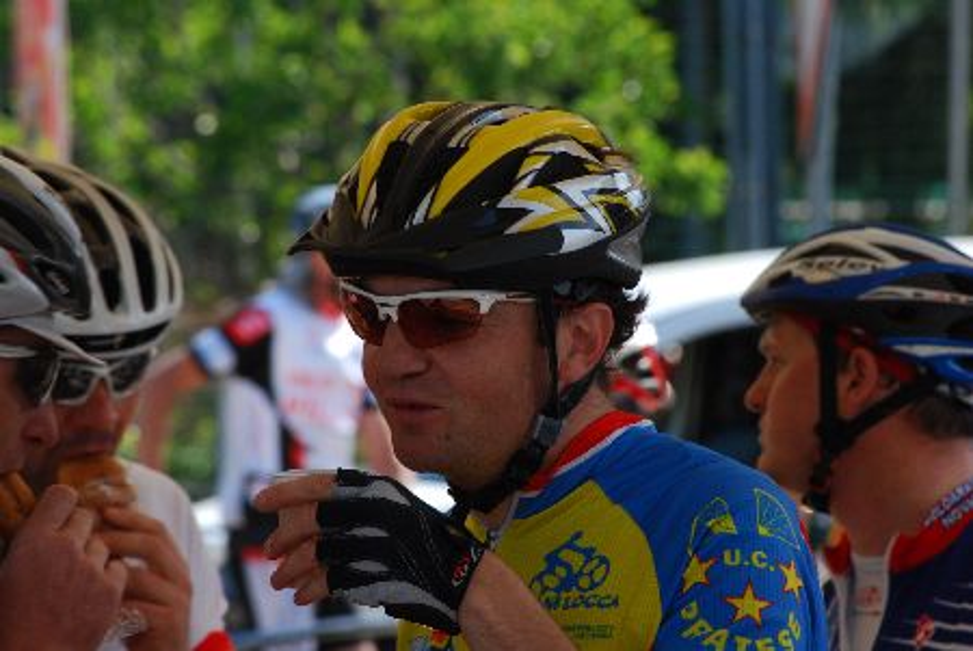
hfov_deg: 6.9
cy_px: 326
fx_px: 8116
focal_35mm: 300
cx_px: 486
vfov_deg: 4.6
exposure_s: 1/100
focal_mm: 200
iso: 200
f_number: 11
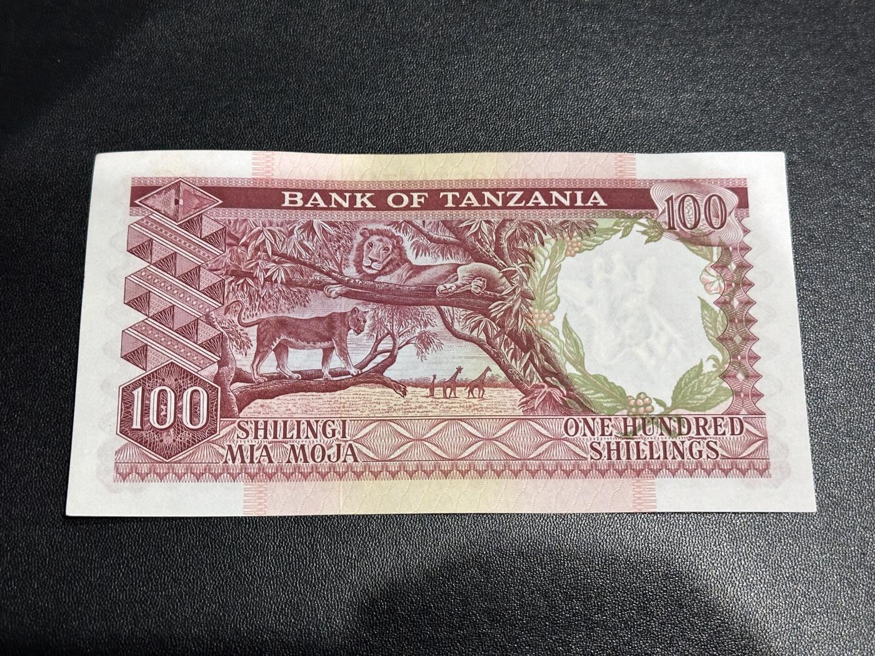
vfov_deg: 30.3
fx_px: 1213
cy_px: 328
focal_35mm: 48
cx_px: 438
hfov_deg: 39.7
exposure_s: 1/50
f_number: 1.78
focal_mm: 6.86
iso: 125
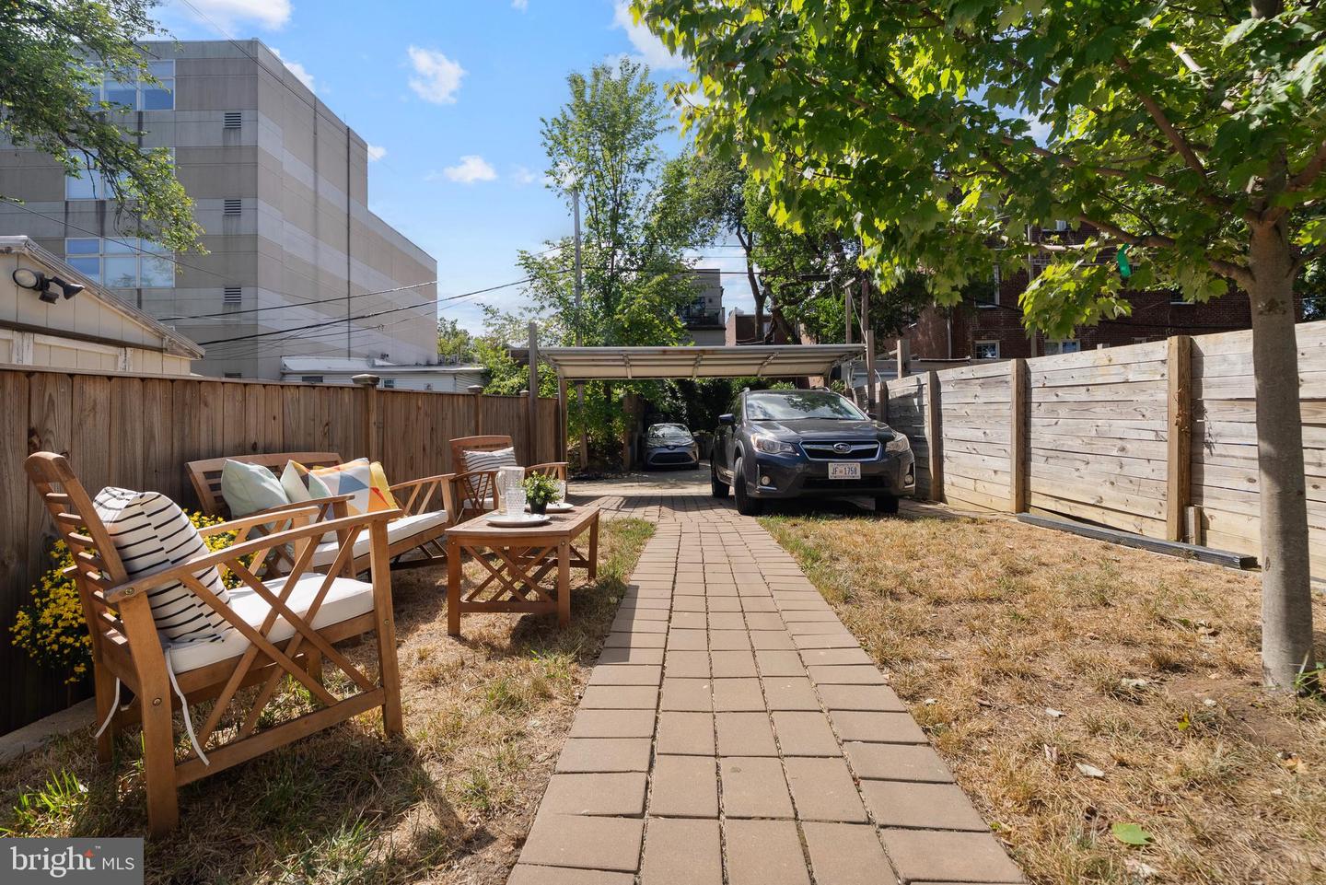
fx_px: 589
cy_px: 442
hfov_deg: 96.7
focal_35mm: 16
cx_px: 663
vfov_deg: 73.8
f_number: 8
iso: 200
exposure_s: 1/125
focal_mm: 16
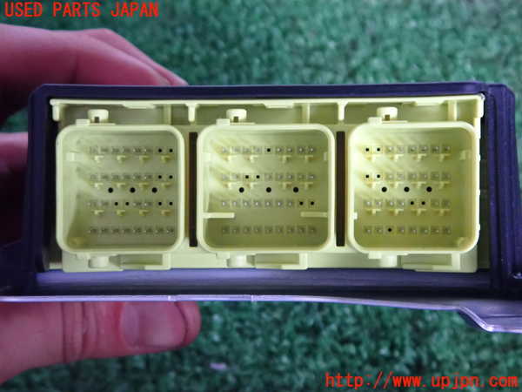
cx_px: 261
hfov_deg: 60.0
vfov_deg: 46.8
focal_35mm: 30
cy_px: 196
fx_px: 452
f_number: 4.9
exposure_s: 1/50
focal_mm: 5.4
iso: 1250
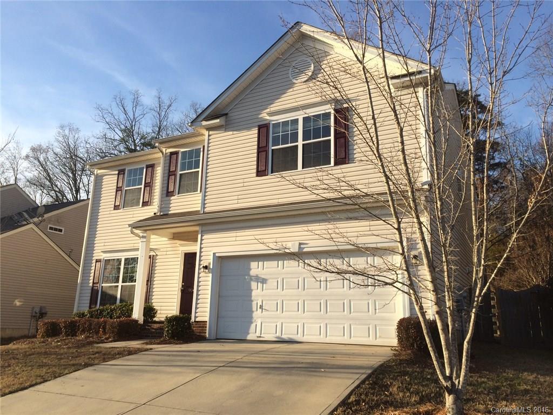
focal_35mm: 30
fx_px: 479
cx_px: 276
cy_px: 208
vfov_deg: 46.8
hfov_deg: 60.0
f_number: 2.2
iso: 32
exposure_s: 1/1053
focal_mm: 4.12
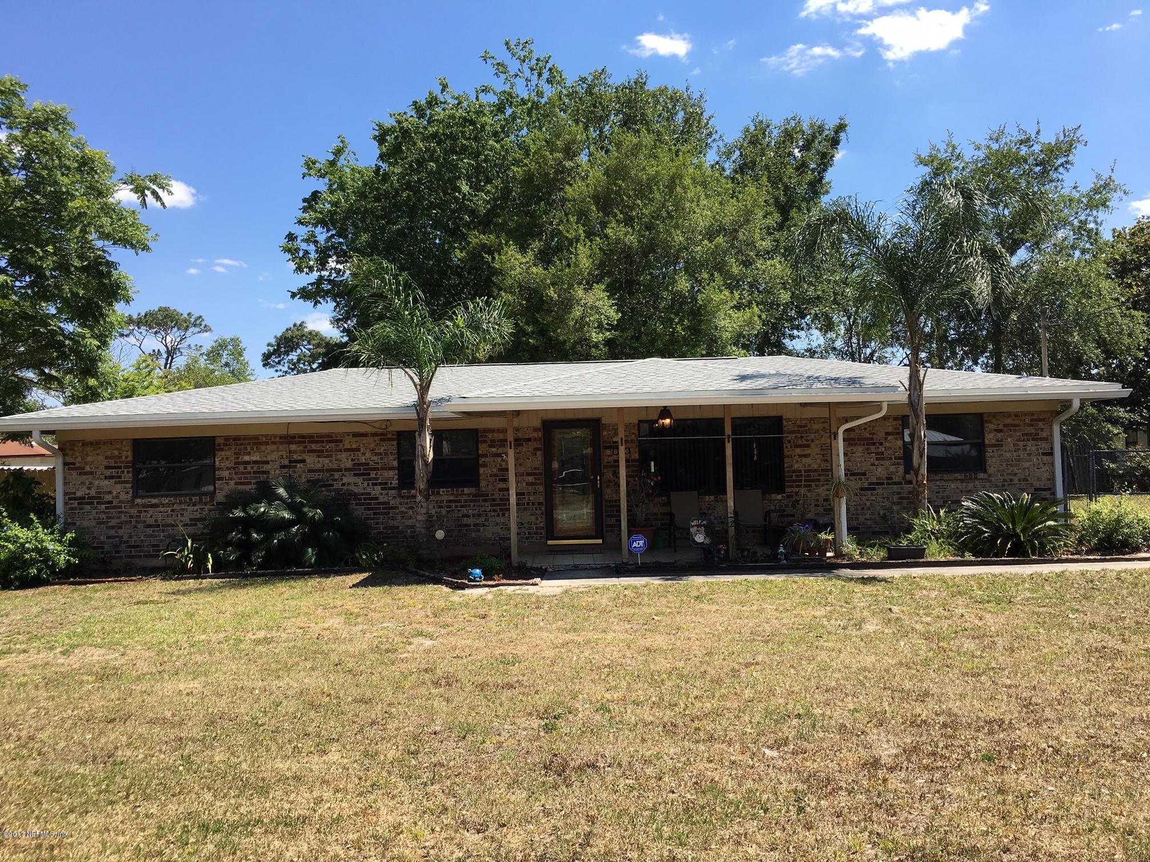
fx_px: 963
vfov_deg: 48.2
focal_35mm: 29
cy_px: 431
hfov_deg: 61.7
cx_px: 575
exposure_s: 1/999
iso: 25
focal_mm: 4.15
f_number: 2.2
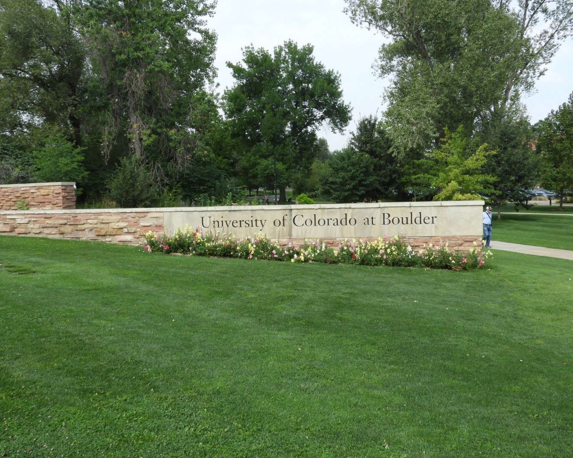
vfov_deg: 42.2
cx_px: 291
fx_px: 594
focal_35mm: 35
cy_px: 229
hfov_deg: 51.5
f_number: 3.6
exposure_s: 1/640
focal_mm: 5.9
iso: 100
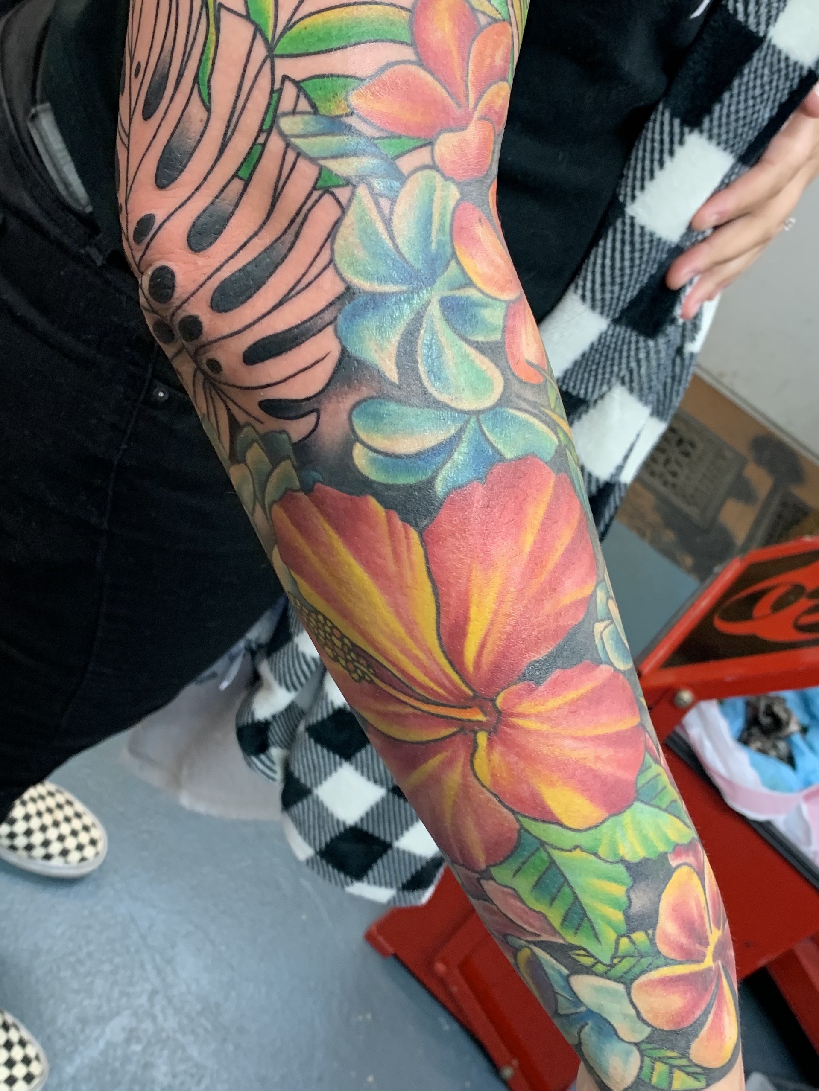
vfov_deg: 45.8
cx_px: 348
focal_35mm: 41
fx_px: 1293
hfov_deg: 35.1
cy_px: 576
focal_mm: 4.25
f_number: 1.8
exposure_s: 1/60
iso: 160
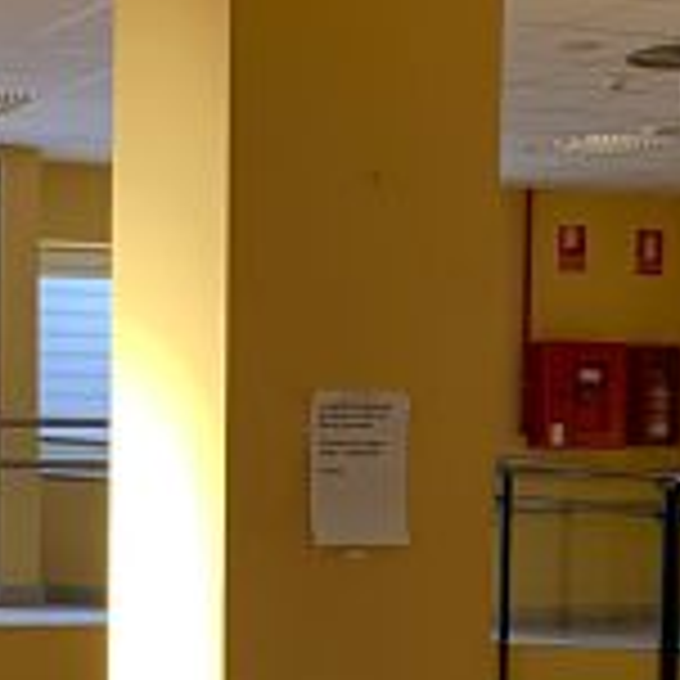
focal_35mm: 101
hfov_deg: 17.0
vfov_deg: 17.0
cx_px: 106
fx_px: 2245
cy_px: 610
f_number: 1.8
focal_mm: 4.25
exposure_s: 1/91
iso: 100
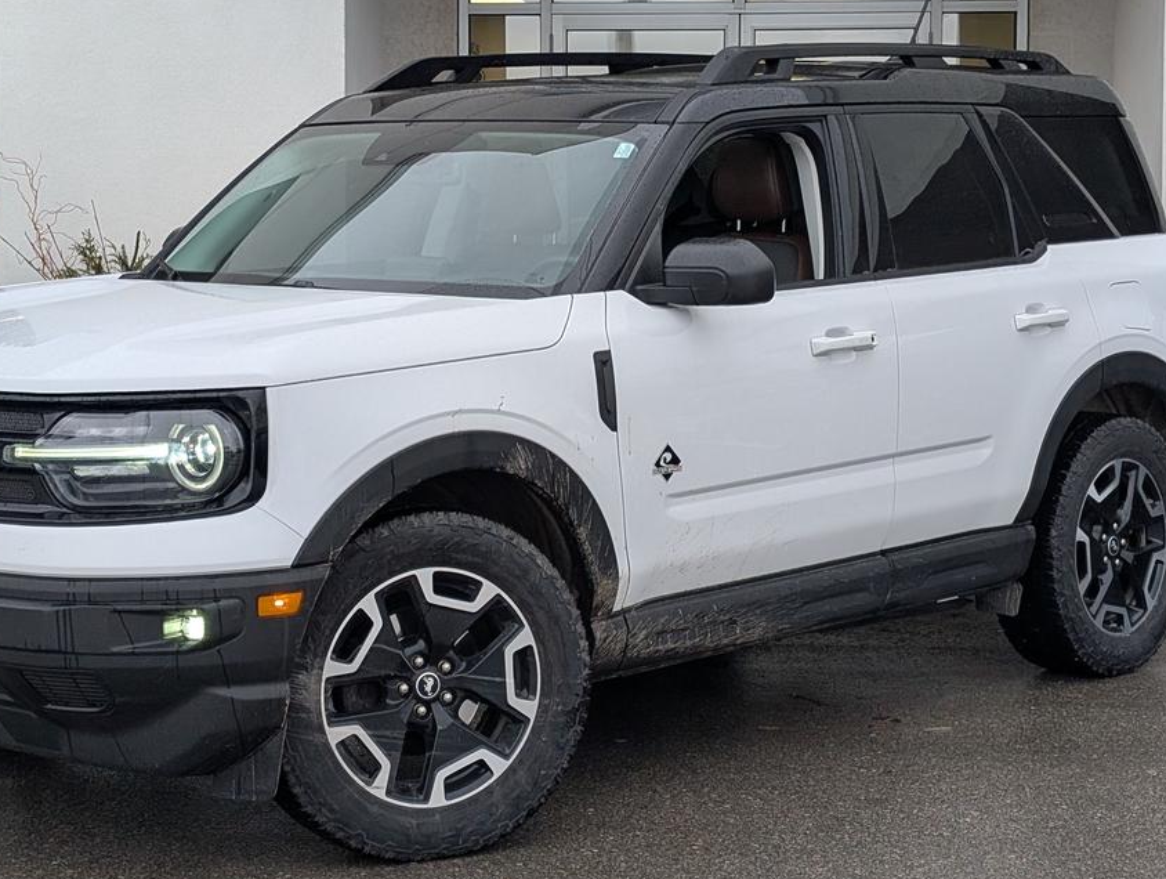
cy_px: 235
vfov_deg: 19.8
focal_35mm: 74
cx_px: 508
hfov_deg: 26.3
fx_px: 2497
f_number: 1.68
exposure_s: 1/134
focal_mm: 6.9
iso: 28
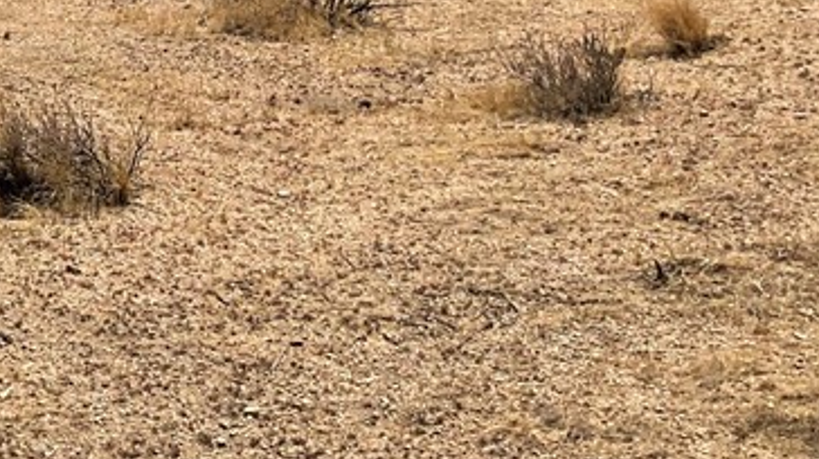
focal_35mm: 89
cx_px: -189
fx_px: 1931
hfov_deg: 22.0
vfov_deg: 12.8
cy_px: -261
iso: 16
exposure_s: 1/3322
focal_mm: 3
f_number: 1.8
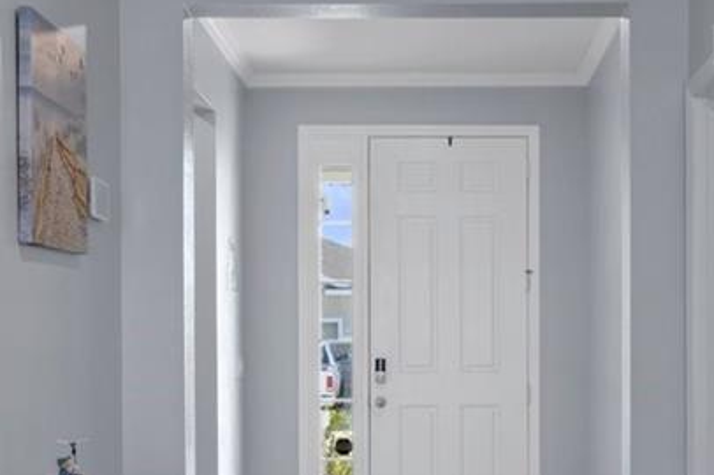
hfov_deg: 30.0
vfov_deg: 20.0
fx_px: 1328
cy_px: 412
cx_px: 436
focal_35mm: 67
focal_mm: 17
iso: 320
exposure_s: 1/1.67
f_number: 8
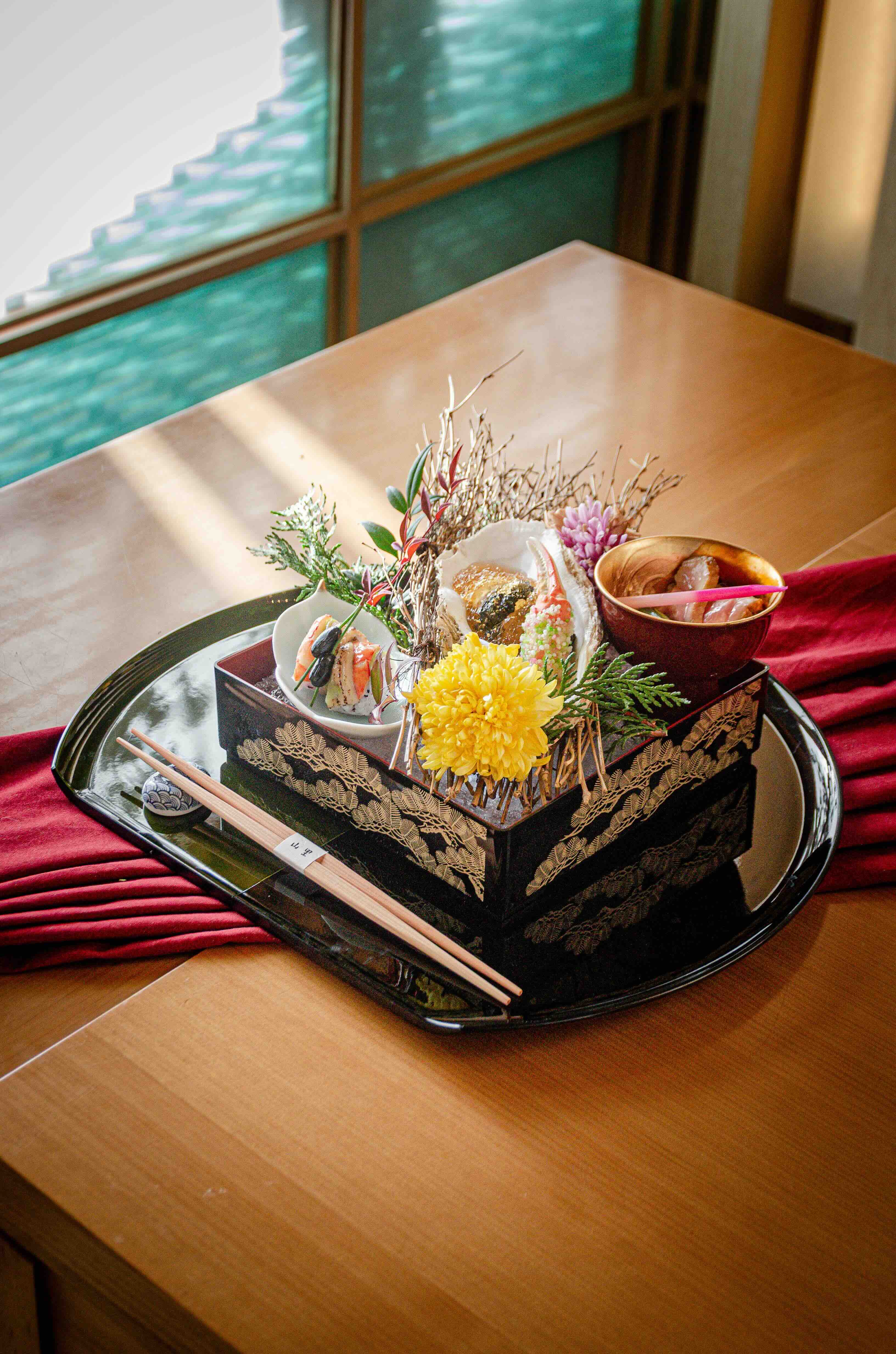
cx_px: 448
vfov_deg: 35.1
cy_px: 677
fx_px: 2137
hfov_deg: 23.7
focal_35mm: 57
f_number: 5.6
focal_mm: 38
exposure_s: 1/160
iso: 640
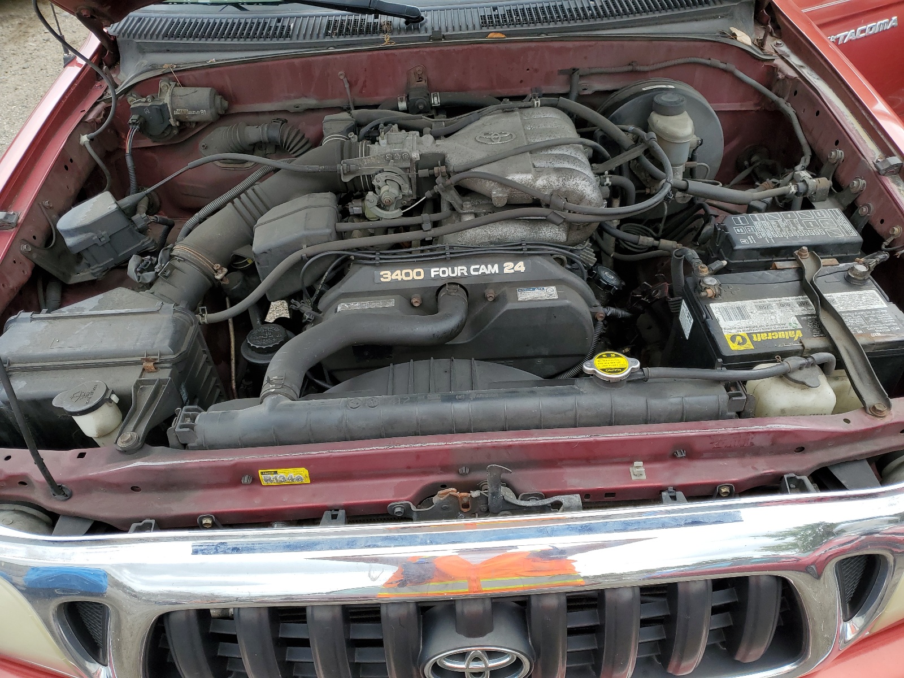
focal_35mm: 26
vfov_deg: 53.1
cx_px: 452
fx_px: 679
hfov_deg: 67.3
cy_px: 339
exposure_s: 1/385
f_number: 1.5
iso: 50
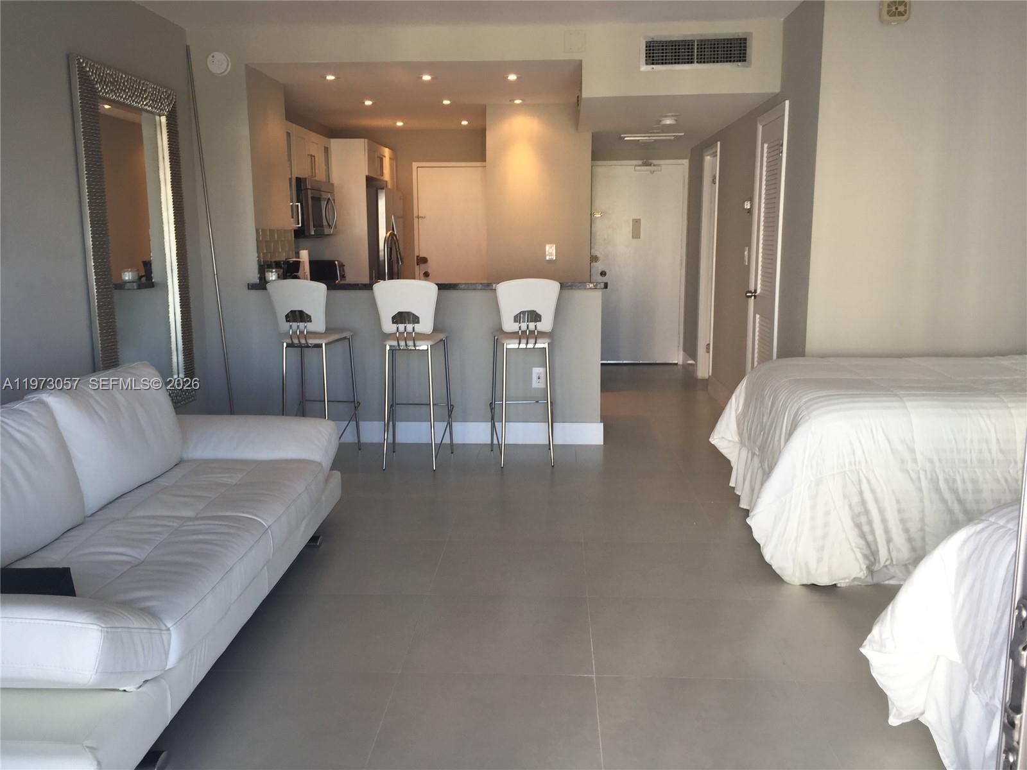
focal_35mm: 29
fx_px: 860
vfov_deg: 48.2
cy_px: 385
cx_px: 514
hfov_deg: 61.7
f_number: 2.2
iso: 32
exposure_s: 1/60
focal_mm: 4.15
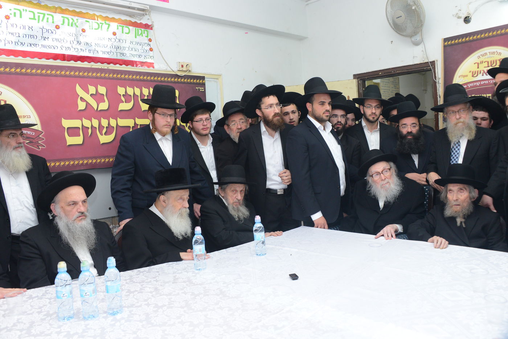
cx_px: 254
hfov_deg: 65.5
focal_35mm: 28
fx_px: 395
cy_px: 170
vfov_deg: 46.4
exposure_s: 1/80
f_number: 5.6
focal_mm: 28
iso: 2000
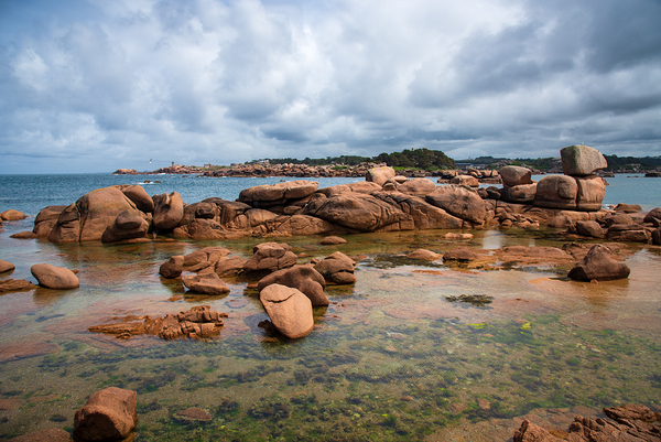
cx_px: 330
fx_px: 441
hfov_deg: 73.7
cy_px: 221
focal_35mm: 24
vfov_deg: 53.2
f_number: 7.1
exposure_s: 1/640
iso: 125
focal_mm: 24
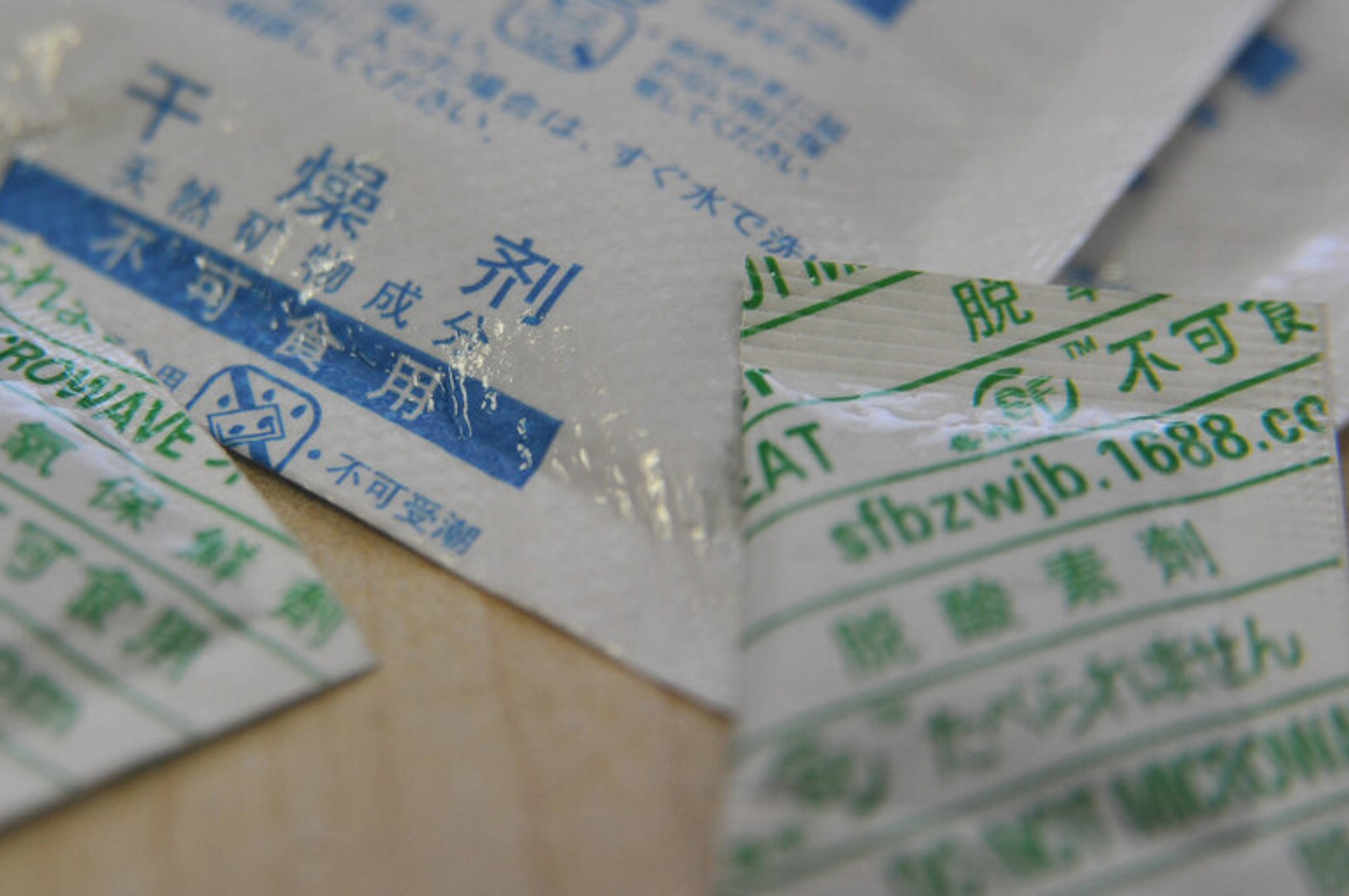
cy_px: 388
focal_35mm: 97
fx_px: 3632
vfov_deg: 14.1
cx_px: 475
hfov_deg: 21.0
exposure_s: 1/125
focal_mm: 62
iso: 800
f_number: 3.8
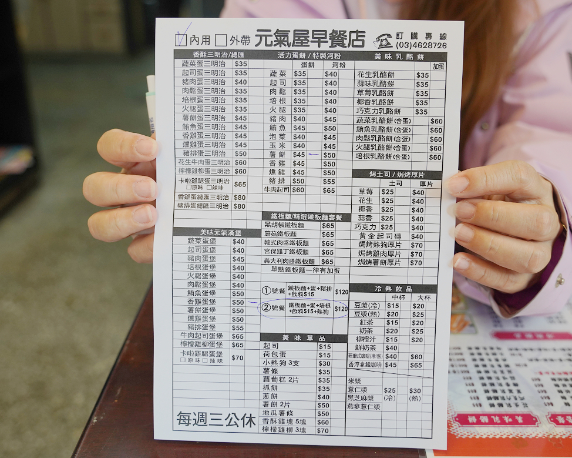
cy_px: 227
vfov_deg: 40.1
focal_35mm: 37
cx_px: 305
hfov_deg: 49.1
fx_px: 626
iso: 640
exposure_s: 1/60
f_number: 4
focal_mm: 32
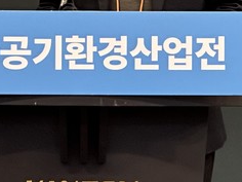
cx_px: 126
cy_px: -73
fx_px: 2188
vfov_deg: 4.7
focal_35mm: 313
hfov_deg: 6.3
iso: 250
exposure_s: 1/60
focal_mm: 9
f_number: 2.8
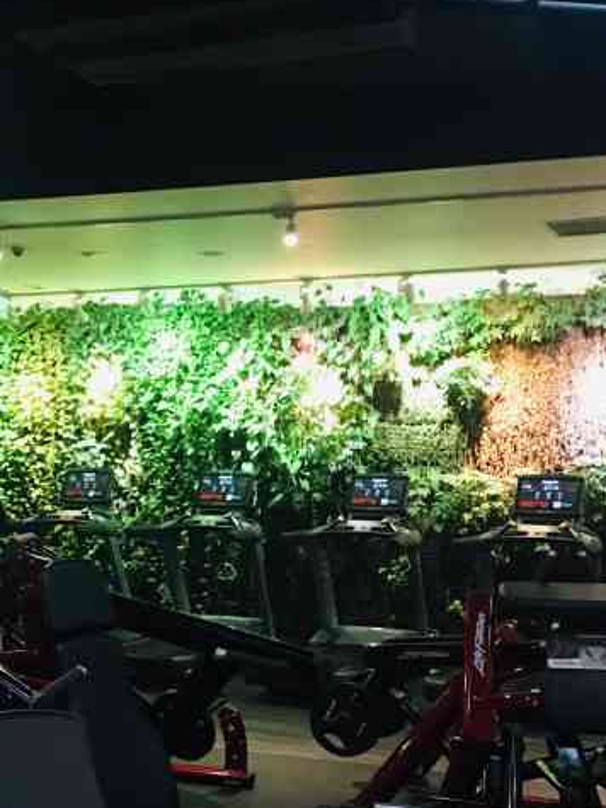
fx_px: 1331
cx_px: 78
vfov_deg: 33.0
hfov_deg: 25.0
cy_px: 618
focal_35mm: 57
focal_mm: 4.15
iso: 125
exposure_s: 1/8
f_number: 2.2
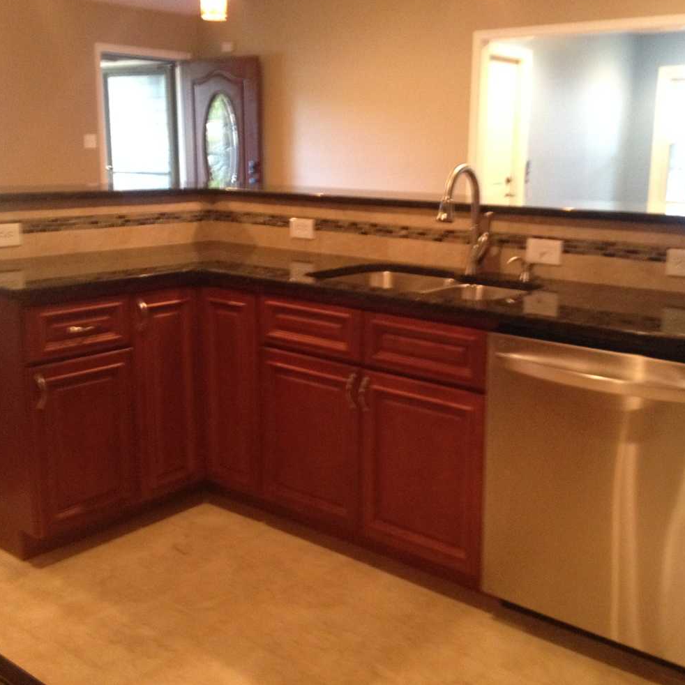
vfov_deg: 40.0
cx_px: 372
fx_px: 940
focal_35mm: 42
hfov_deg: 40.0
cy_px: 338
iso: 400
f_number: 2.4
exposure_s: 1/15
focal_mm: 4.28
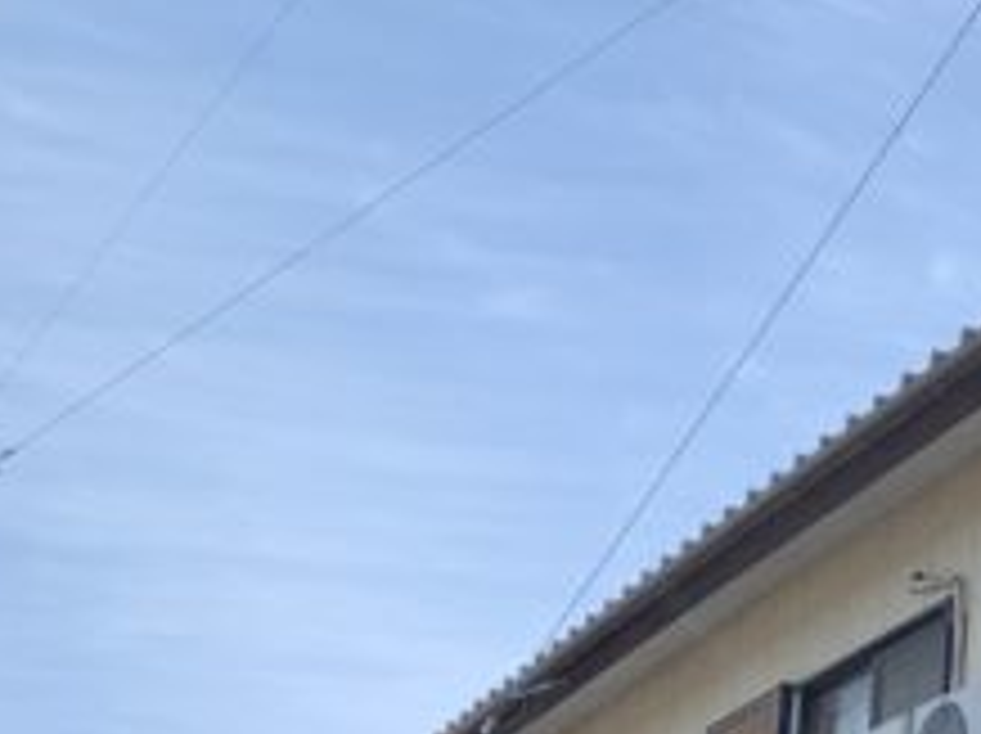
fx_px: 2435
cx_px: 1534
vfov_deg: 16.6
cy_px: 806
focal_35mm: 86
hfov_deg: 19.4
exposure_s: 1/2033
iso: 25
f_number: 1.8
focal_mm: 4.25
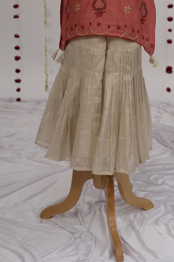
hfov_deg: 14.1
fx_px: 703
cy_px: 38
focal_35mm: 97
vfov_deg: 20.7
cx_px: 112
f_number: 2.8
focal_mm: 50
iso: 125
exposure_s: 1/250
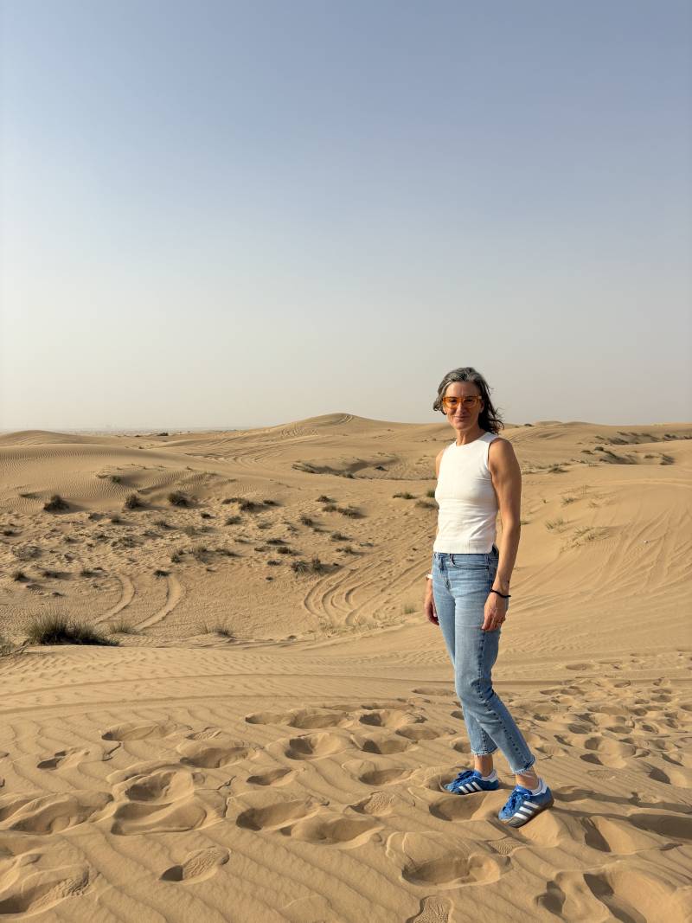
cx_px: 346
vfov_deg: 67.3
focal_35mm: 26
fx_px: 693
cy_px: 462
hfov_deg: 53.1
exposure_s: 1/6329
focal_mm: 5.96
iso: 50
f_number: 1.6
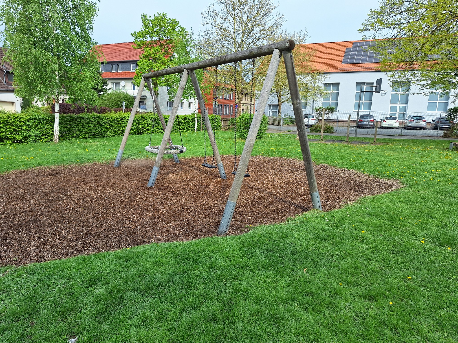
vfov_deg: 58.9
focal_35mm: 23
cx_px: 229
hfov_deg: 73.9
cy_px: 172
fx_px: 304
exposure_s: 1/1802
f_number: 1.8
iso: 40
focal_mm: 5.54
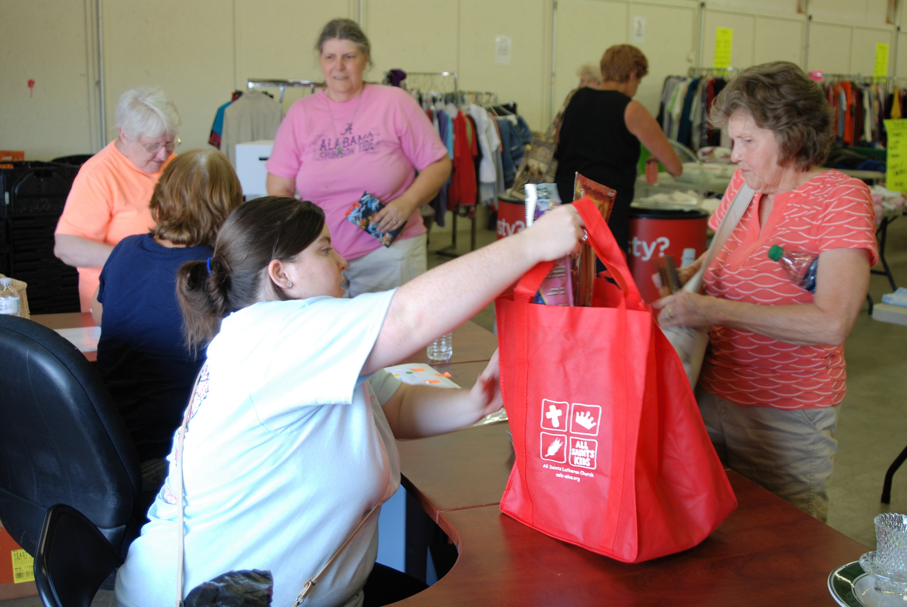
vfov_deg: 32.0
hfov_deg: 46.3
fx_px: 1059
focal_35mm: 42
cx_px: 454
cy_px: 304
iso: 200
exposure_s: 1/40
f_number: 3.5
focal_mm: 28
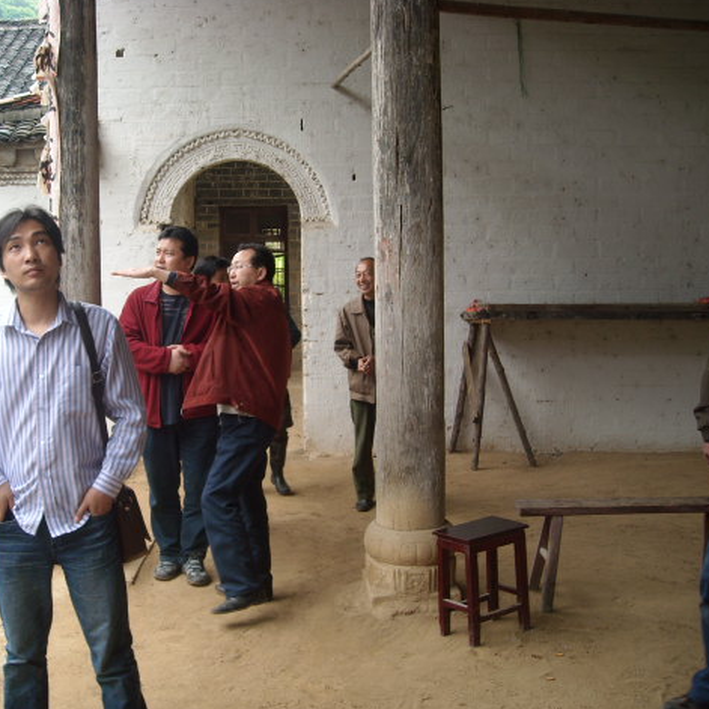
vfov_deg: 40.0
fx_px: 973
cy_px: 352
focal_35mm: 42
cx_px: 250
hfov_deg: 39.7
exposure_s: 1/129
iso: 64
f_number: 2.8
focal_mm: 5.7
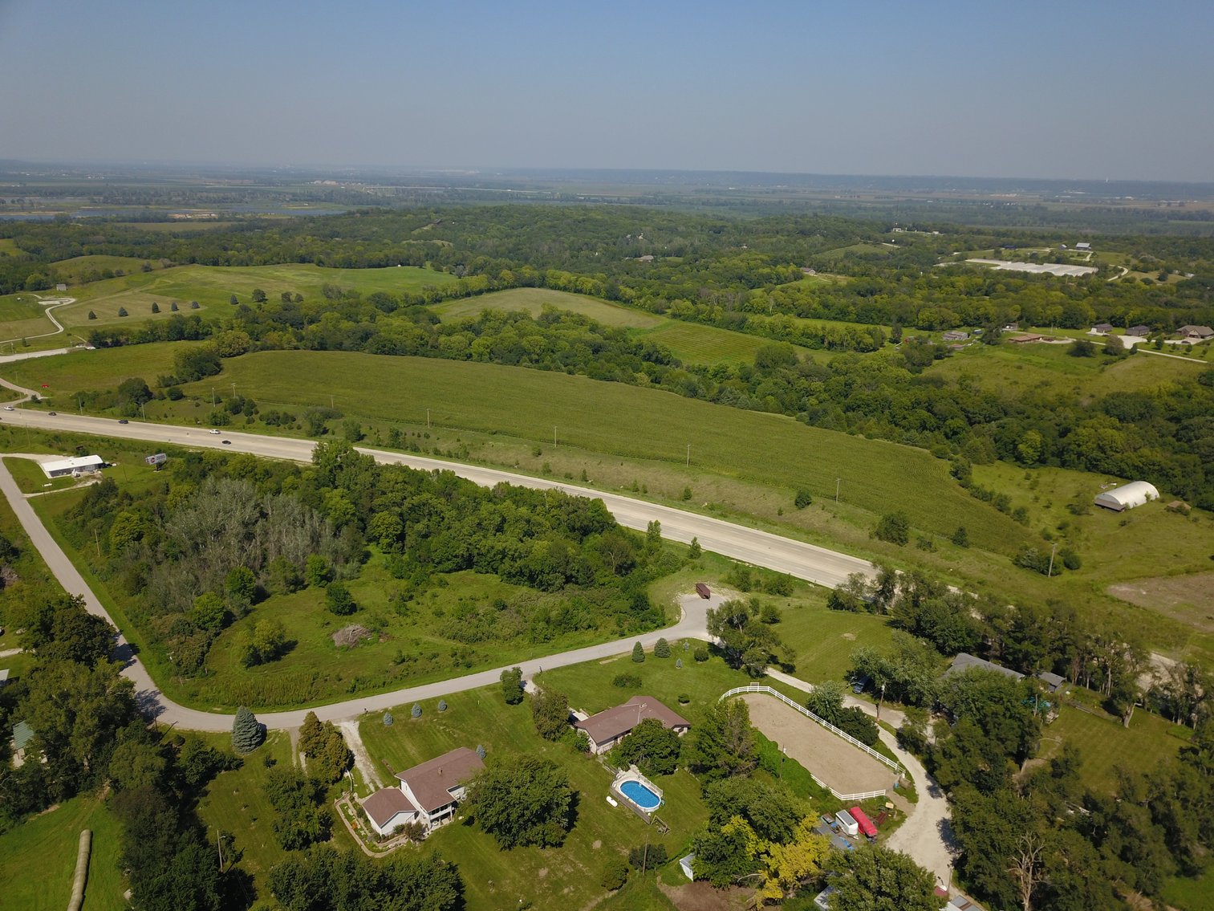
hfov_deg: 67.3
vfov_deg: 53.1
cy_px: 456
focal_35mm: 26
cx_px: 607
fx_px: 912
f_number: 2.2
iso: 100
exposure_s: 1/1689
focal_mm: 4.73
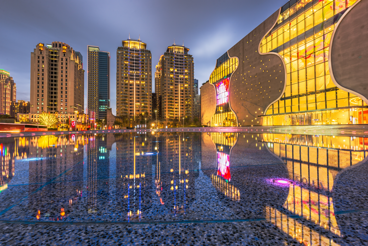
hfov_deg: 90.0
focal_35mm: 18
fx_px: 184
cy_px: 123
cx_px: 184
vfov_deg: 67.4
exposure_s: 30
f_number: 11
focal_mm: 18
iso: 64
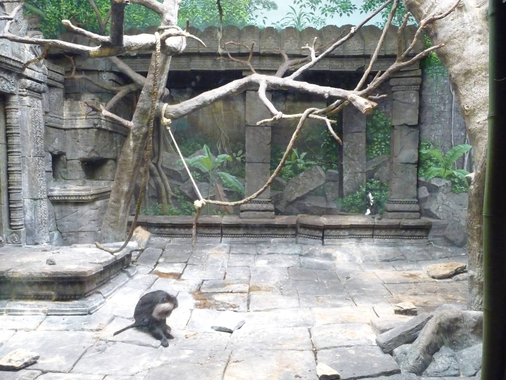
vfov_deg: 49.7
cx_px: 253
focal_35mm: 28
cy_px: 190
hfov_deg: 63.4
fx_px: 409
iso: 800
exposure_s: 1/25
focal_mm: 4.7
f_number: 3.3
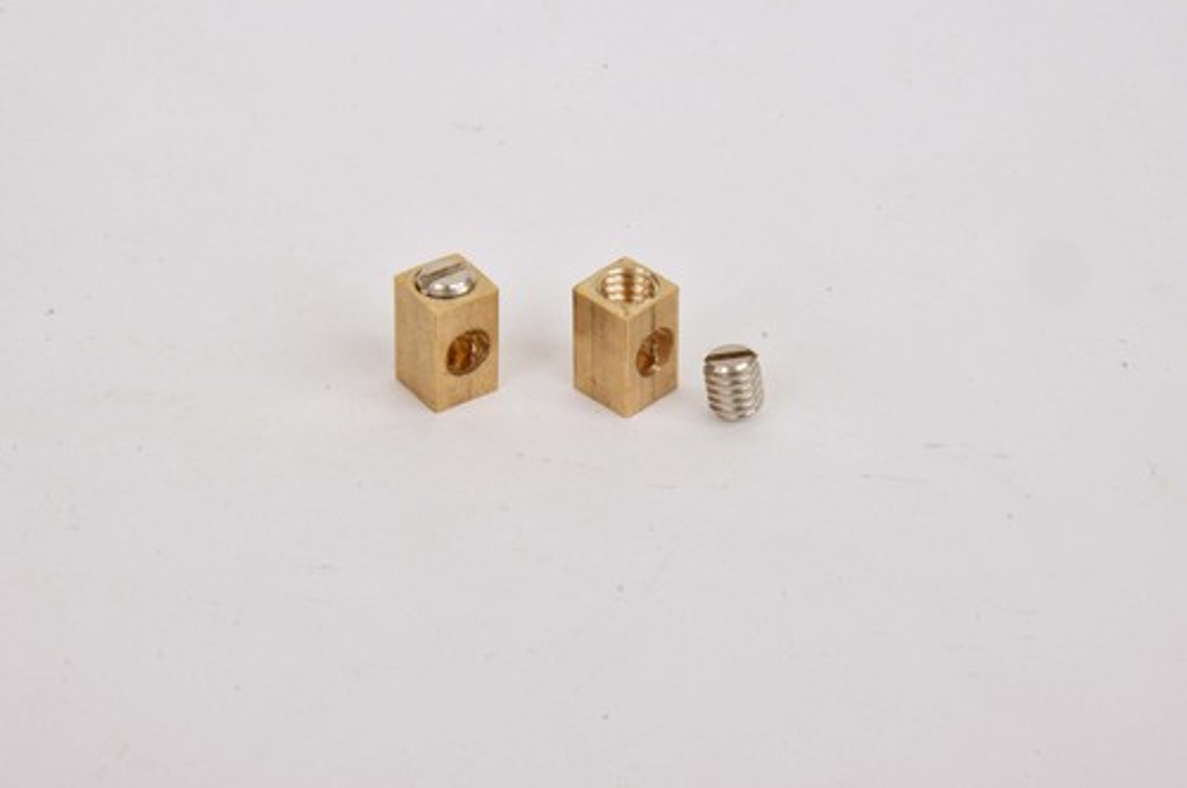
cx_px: 594
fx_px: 5186
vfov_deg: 8.7
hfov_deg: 13.1
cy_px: 394
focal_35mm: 158
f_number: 25
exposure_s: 1/125
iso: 250
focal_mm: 105
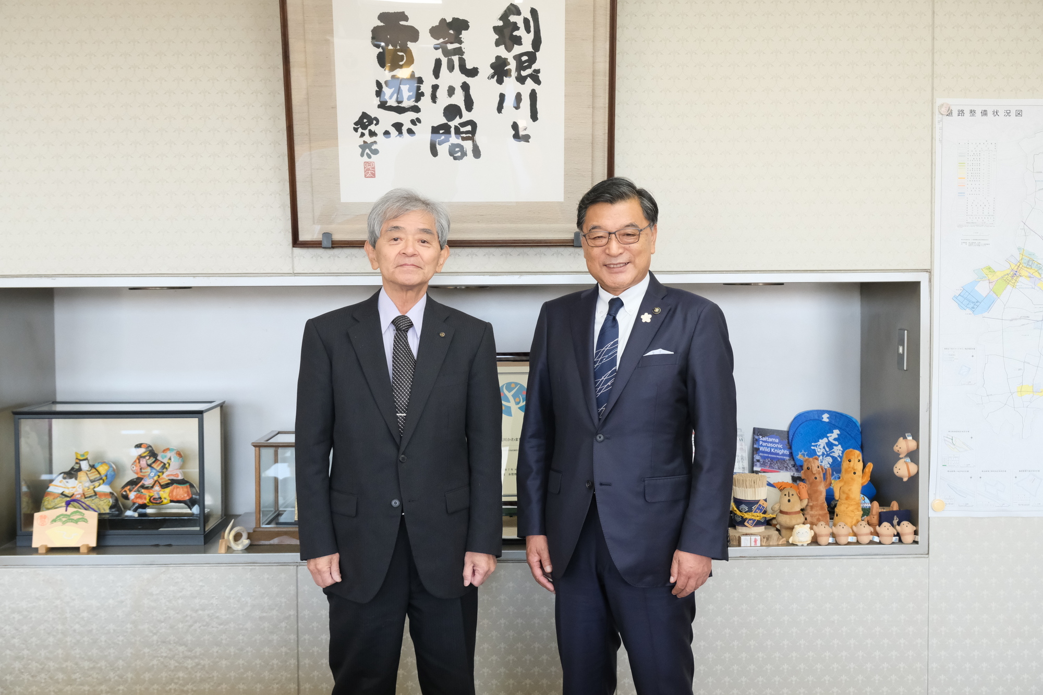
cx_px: 522
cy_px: 348
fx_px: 1188
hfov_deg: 47.4
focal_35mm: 41
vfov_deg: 32.6
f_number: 4
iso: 3200
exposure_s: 1/640
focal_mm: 27.4
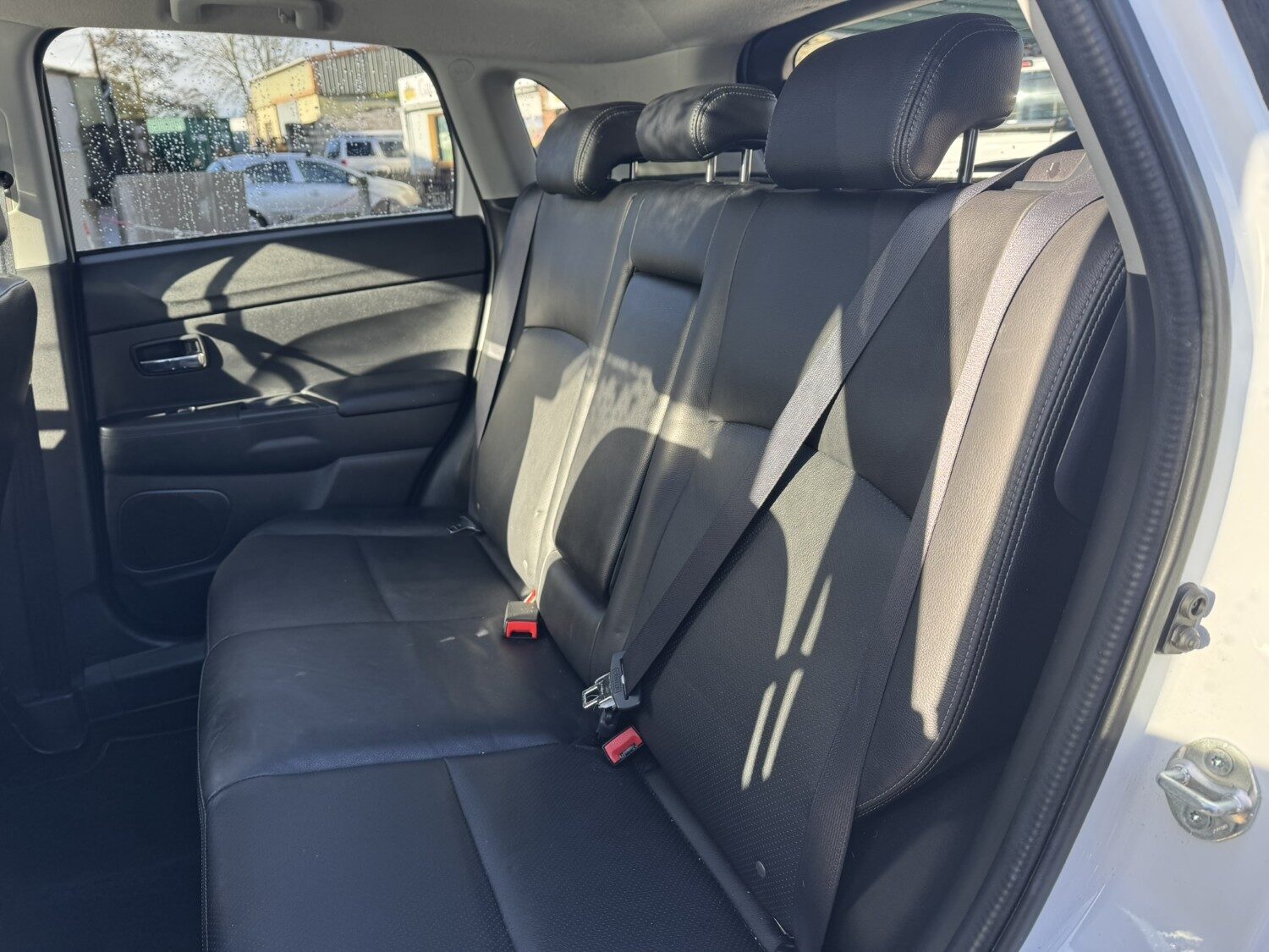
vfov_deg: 56.8
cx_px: 634
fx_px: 880
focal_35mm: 24
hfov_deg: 71.6
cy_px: 476
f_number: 1.78
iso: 80
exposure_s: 1/172
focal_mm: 6.76
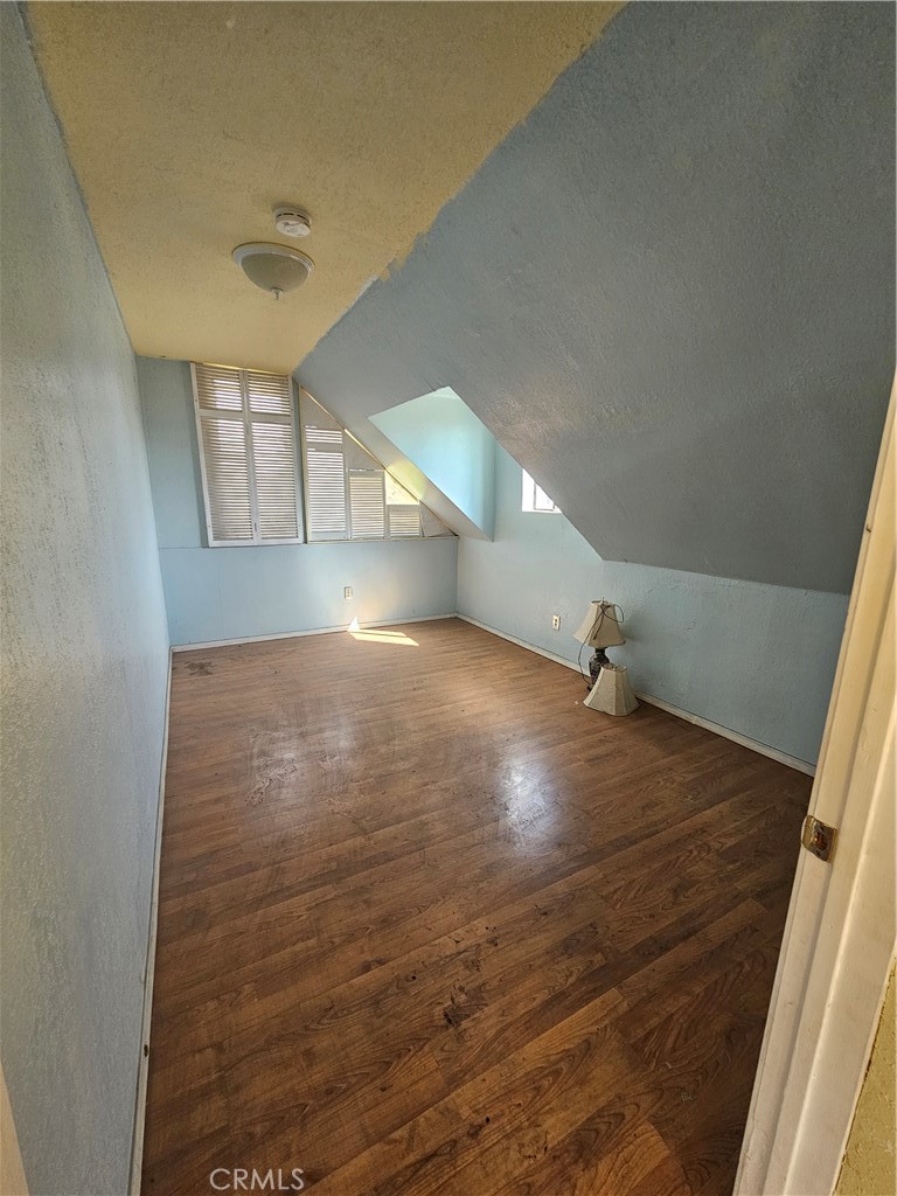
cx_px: 448
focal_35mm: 13
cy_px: 598
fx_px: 449
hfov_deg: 89.9
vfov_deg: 106.2
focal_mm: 2.2
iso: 100
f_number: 2.2
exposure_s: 1/60
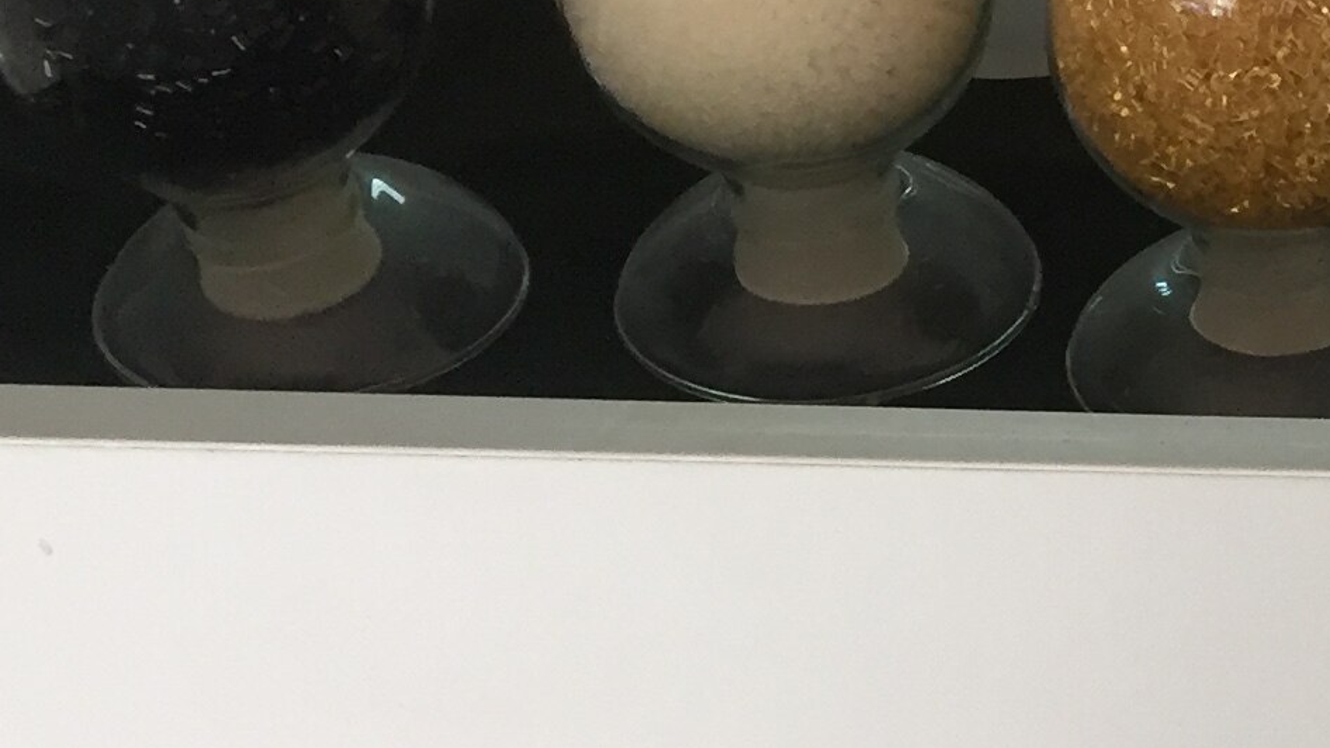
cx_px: 2013
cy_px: 665
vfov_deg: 11.1
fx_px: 3844
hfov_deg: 17.6
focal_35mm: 109
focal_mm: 4.15
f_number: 2.2
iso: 50
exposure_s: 1/33
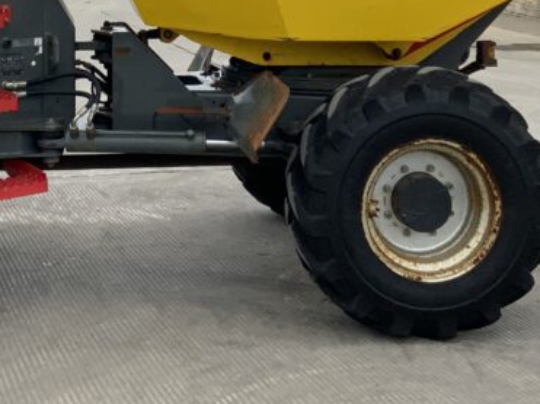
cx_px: 166
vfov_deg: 17.5
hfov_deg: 24.3
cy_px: -83
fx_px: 1248
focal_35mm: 80
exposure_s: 1/997
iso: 16
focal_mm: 3
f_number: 1.8
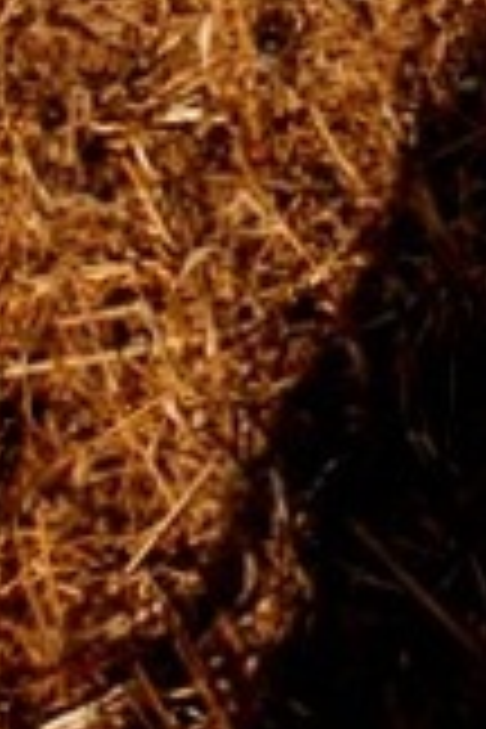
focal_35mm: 141
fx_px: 2855
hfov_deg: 9.1
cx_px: 974
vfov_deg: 13.8
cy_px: -315
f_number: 8
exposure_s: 1/400
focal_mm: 18
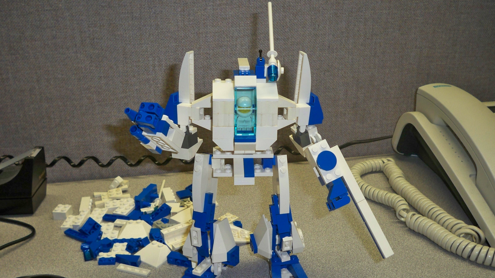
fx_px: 512
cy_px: 154
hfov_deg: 51.6
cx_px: 248
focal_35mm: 39
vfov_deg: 30.4
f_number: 3.1
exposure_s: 1/30
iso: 200
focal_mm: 6.3
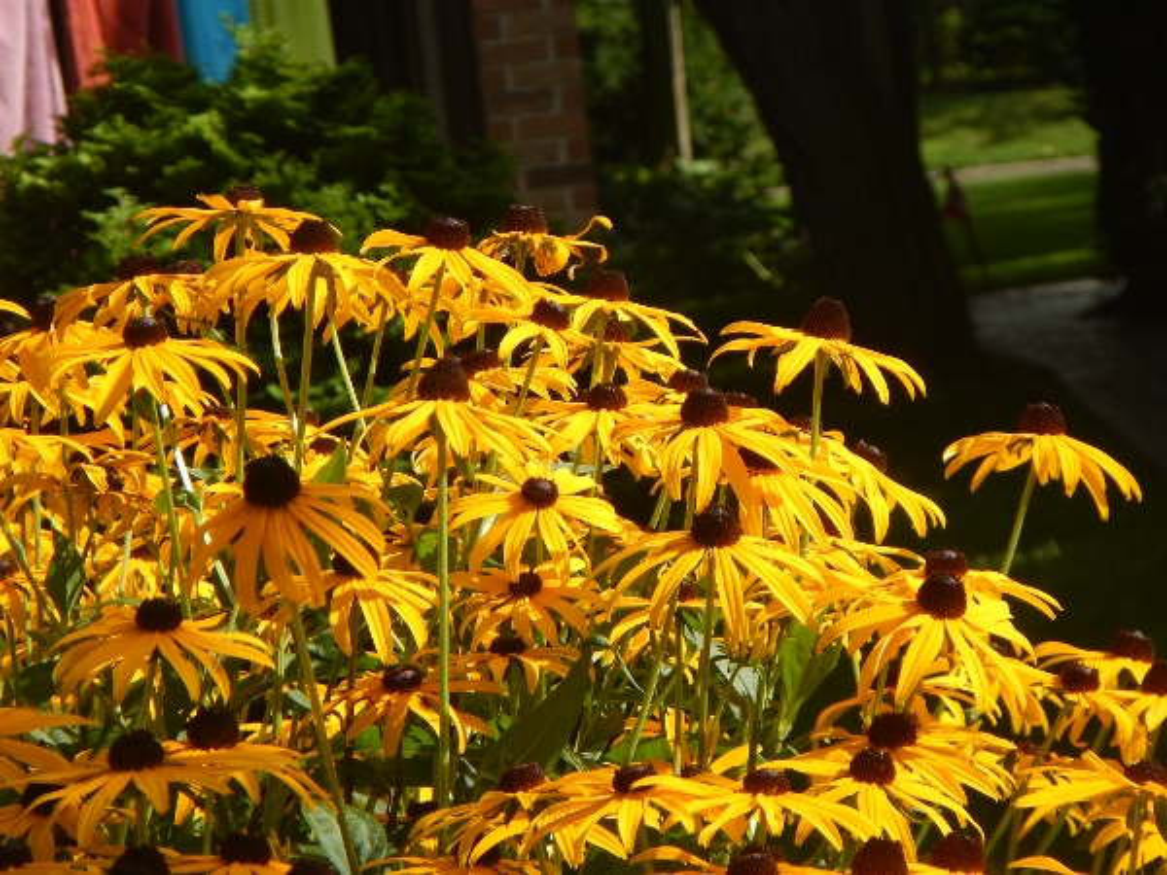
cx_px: 584
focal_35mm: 140
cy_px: 438
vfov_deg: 10.6
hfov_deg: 14.1
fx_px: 4720
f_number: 4.8
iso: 125
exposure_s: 1/500
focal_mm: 25
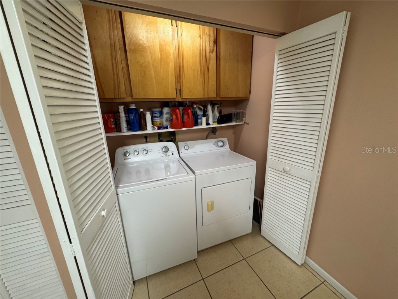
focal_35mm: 14
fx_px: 161
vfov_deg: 85.7
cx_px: 199
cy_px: 150
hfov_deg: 102.1
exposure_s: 1/60
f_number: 2.2
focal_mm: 2.22
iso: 200
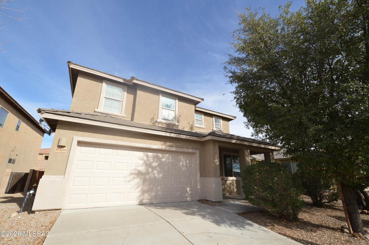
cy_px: 122
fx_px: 154
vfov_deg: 77.2
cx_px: 184
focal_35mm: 15
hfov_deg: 100.4
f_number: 8
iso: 100
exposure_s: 1/200
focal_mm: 10
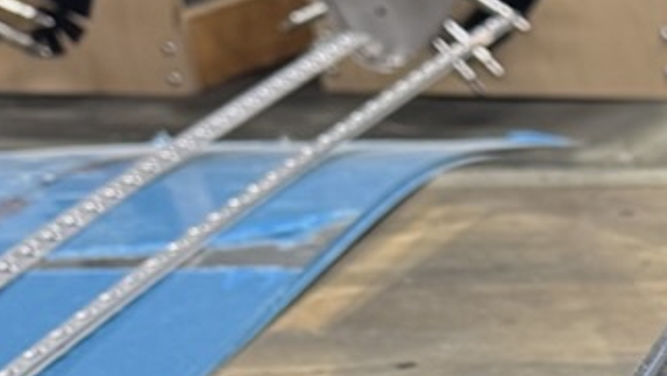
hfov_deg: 11.4
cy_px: 884
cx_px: 1505
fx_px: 2866
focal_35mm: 162
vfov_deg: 7.1
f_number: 1.78
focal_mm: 6.76
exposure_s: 1/60
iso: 125
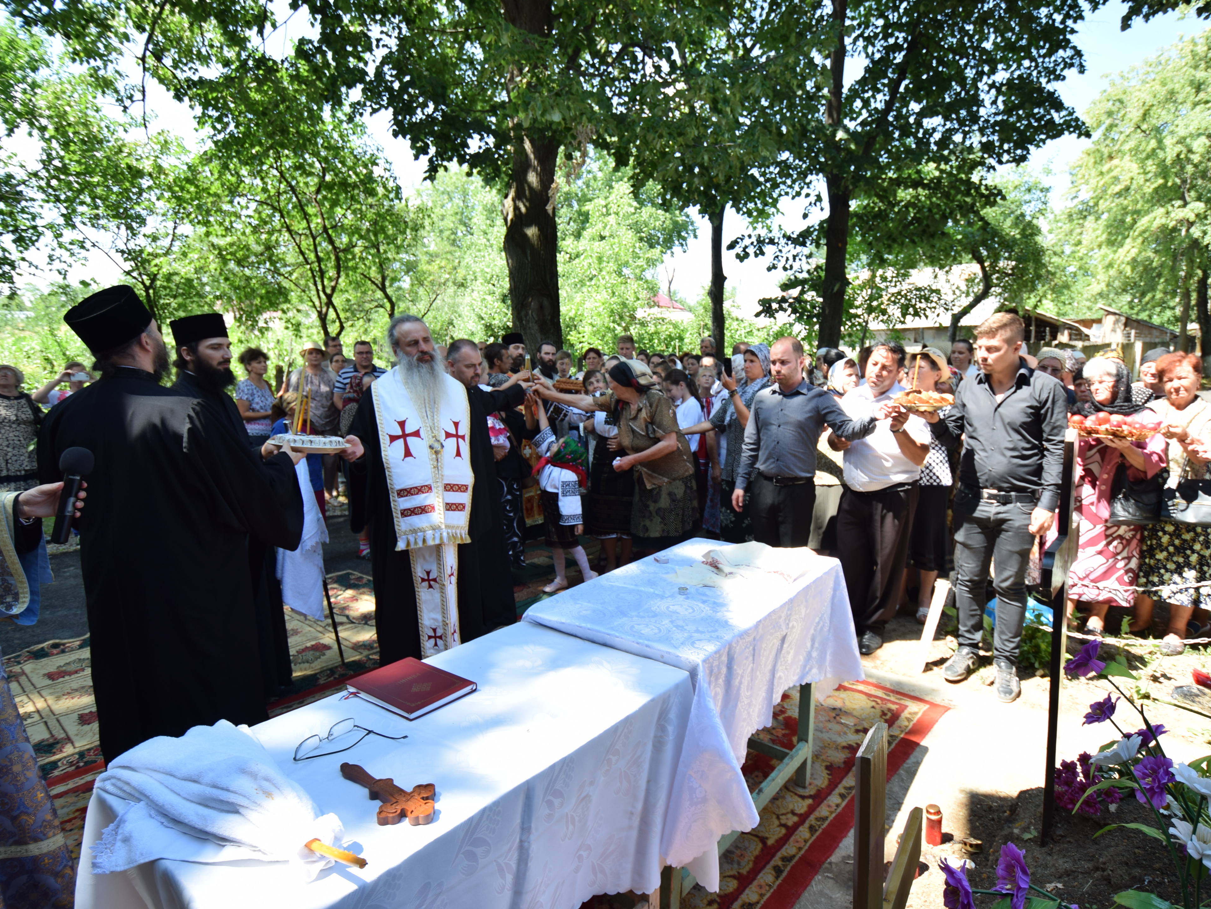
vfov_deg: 69.9
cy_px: 466
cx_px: 661
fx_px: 649
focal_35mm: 19
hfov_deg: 85.8
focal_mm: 11
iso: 100
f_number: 3.5
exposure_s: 1/125
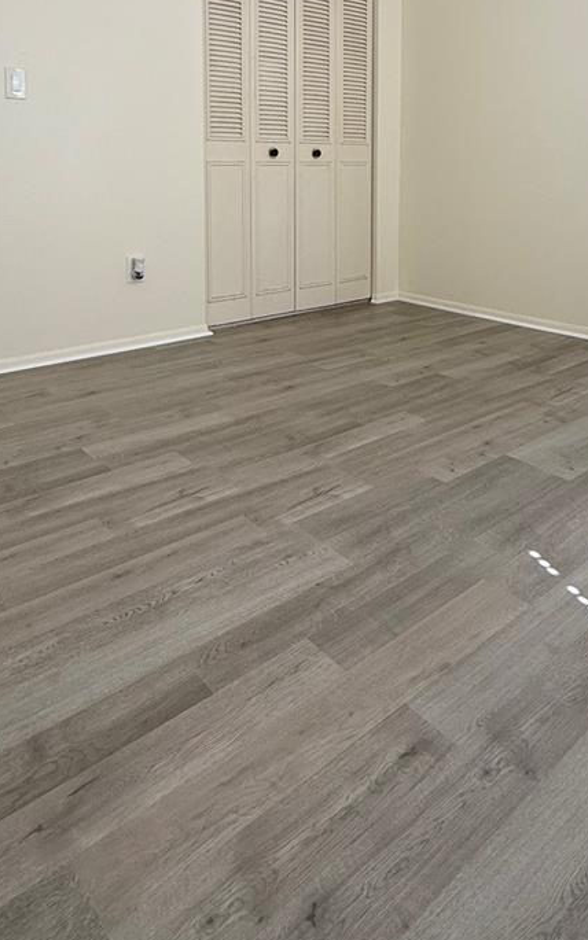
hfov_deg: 47.6
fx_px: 667
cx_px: 302
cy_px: 214
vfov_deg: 65.3
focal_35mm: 26
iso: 100
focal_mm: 2.22
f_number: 2.2
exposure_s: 1/99
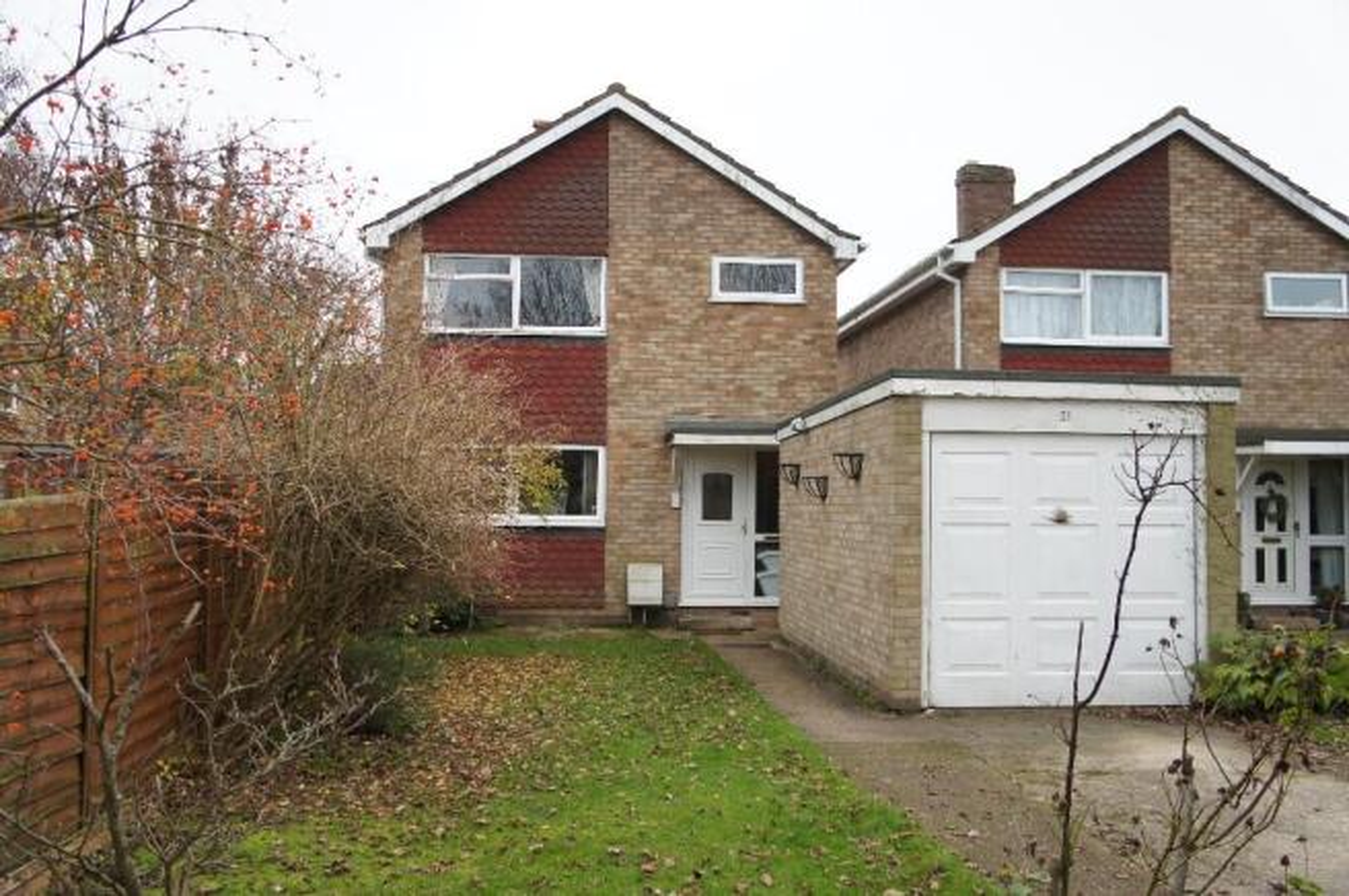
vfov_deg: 39.9
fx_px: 1235
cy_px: 448
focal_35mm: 33
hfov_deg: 57.3
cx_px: 674
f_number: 4
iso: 1000
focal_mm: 22
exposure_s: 1/160
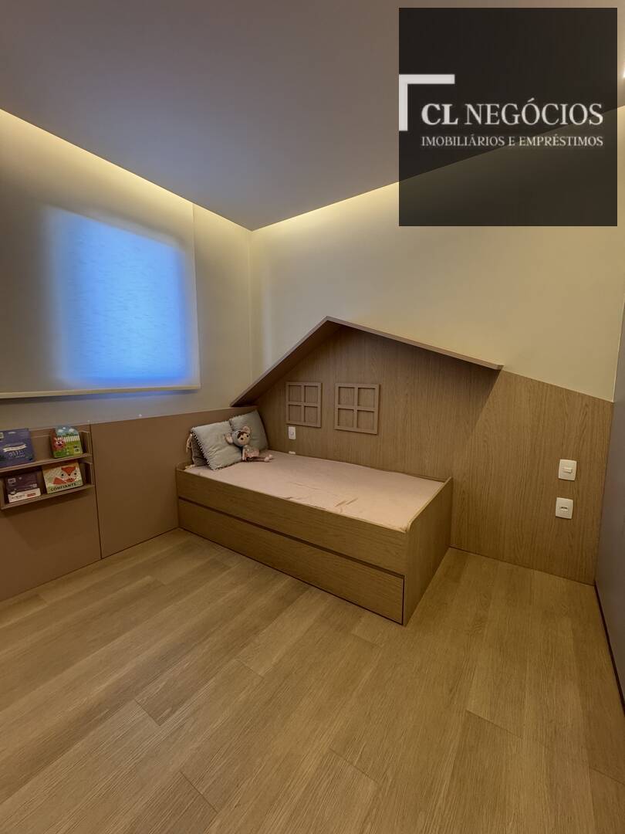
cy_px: 417
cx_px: 312
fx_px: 337
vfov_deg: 102.1
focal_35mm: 14
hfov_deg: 85.7
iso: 250
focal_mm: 2.22
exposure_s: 1/120
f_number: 2.2
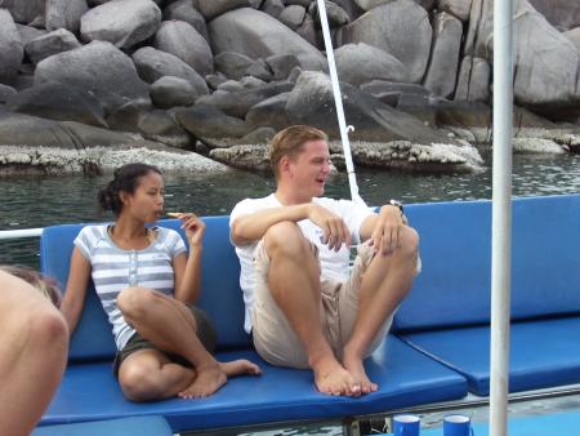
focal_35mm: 66
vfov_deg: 22.3
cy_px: 218
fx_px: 1106
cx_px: 290
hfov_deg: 29.4
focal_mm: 10.8
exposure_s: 1/90
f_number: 3.6
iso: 80
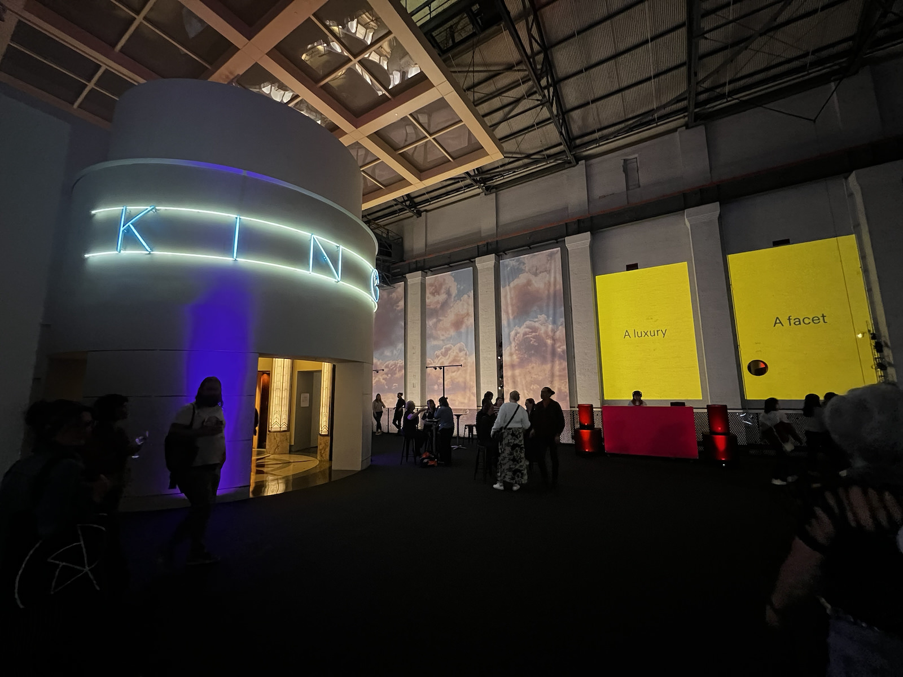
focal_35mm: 13
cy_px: 338
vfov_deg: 89.9
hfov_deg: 106.2
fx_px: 339
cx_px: 452
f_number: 1.8
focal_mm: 1.57
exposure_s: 1/60
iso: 800
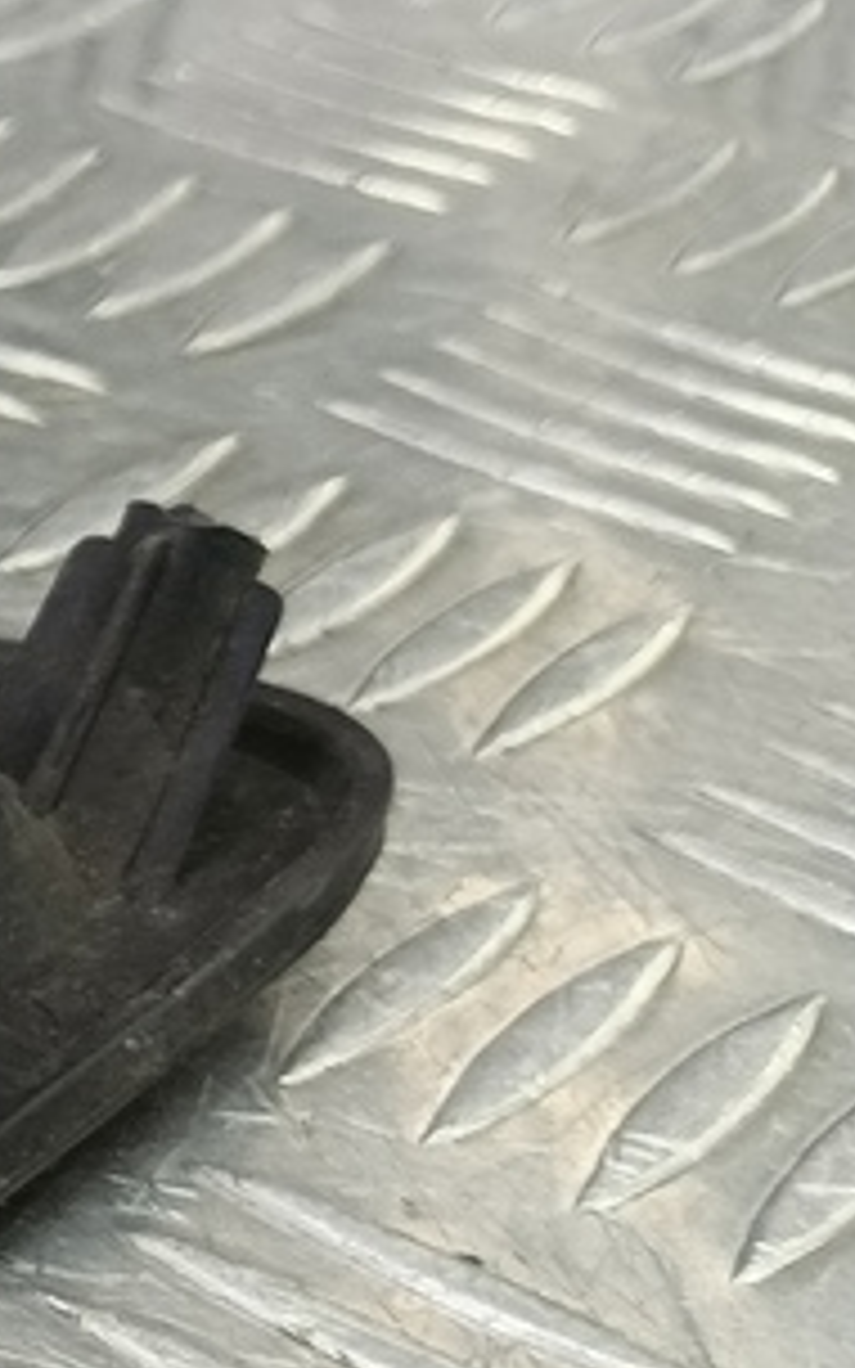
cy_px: 1022
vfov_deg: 24.9
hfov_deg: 11.7
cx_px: -1436
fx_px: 3057
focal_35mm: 82
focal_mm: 4.11
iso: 150
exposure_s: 1/50
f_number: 1.6
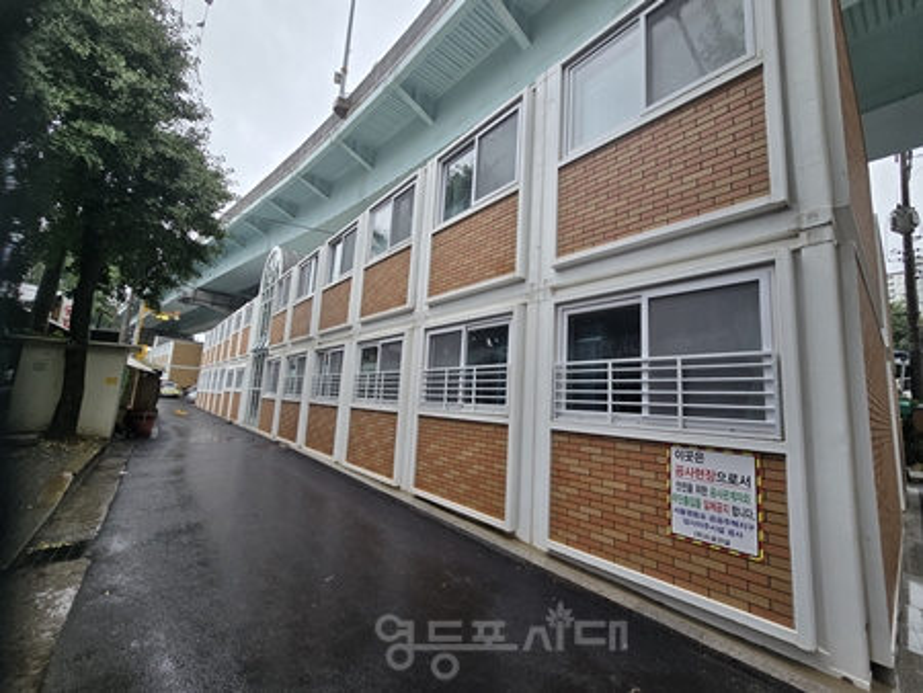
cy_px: 346
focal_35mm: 13
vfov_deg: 90.0
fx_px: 347
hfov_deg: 106.2
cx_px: 462
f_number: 2.2
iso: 50
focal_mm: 2.2
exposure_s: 1/162
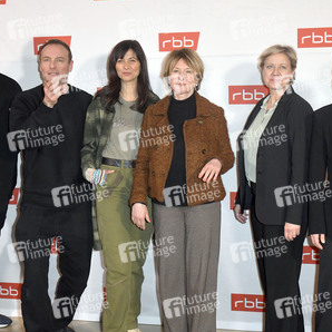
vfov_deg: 37.6
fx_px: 488
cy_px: 166
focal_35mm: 45
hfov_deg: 37.6
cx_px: 162
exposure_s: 1/200
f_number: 6.3
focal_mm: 35
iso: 2500
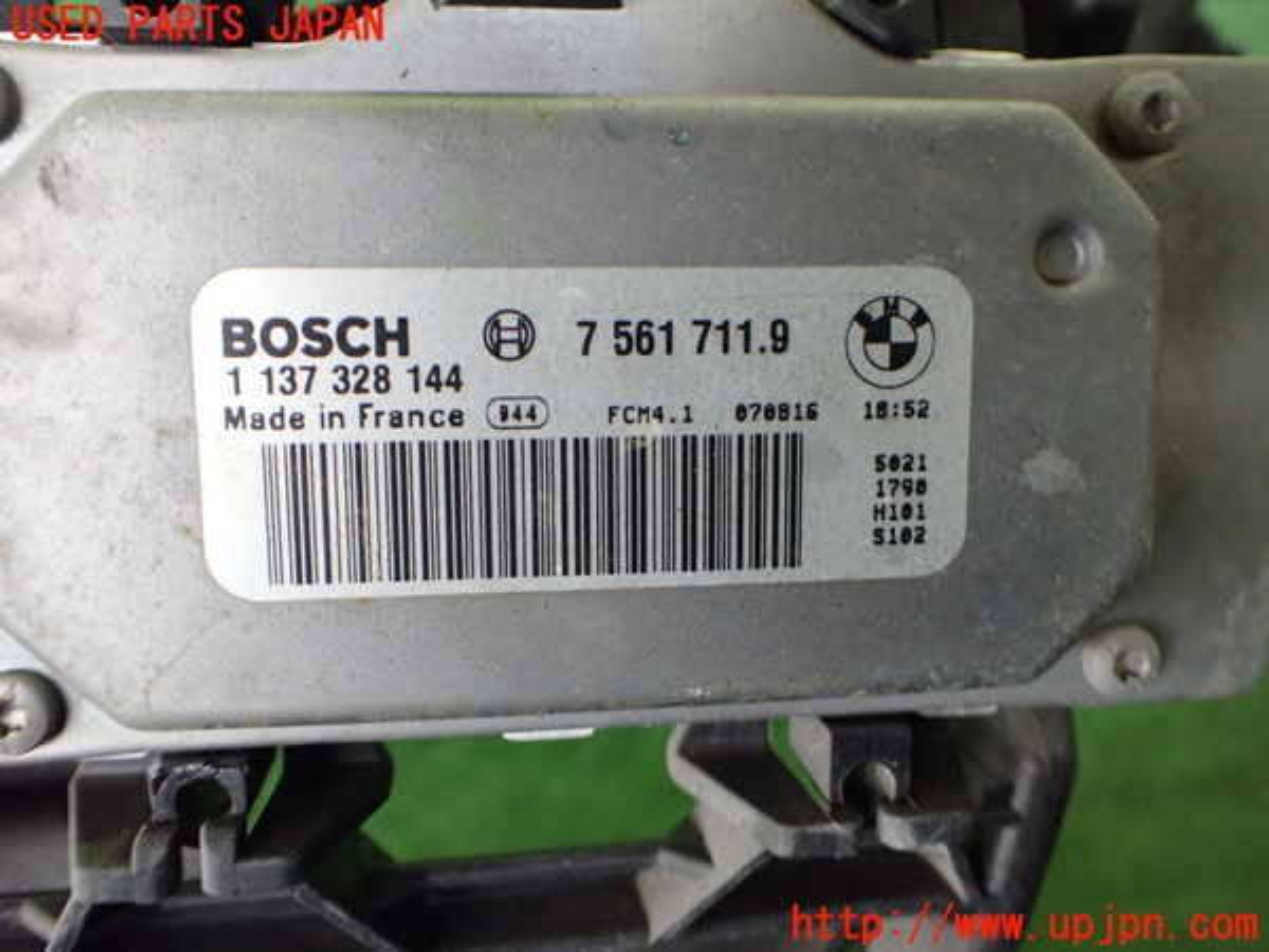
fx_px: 1100
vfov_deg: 46.8
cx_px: 634
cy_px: 476
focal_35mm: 30
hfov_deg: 60.0
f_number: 2.3
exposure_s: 1/125
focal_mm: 5.4
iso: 800
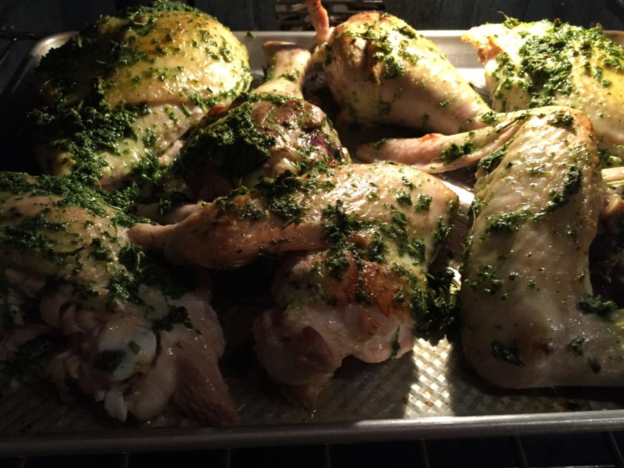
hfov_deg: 56.8
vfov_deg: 44.2
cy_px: 241
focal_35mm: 32
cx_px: 310
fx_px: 577
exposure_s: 1/30
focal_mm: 4.15
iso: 160
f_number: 2.2
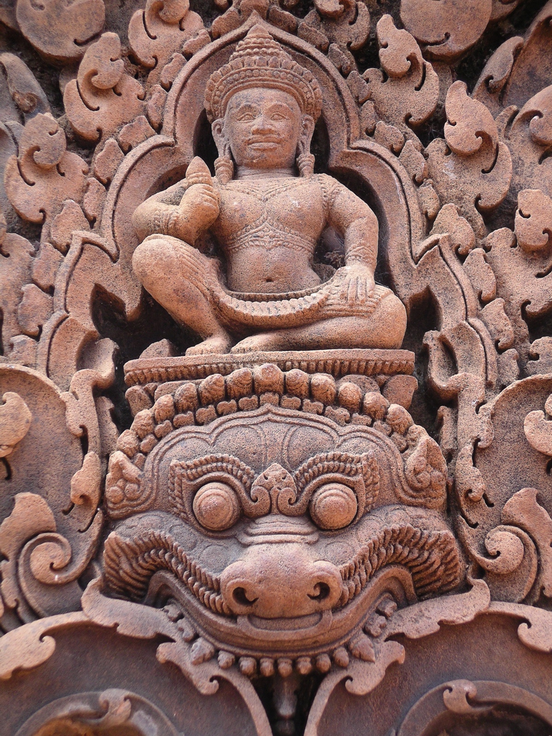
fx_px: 2849
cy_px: 368
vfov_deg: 14.7
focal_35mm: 134
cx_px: 276
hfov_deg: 11.1
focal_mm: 27.8
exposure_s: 1/125
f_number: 4.2
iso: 160
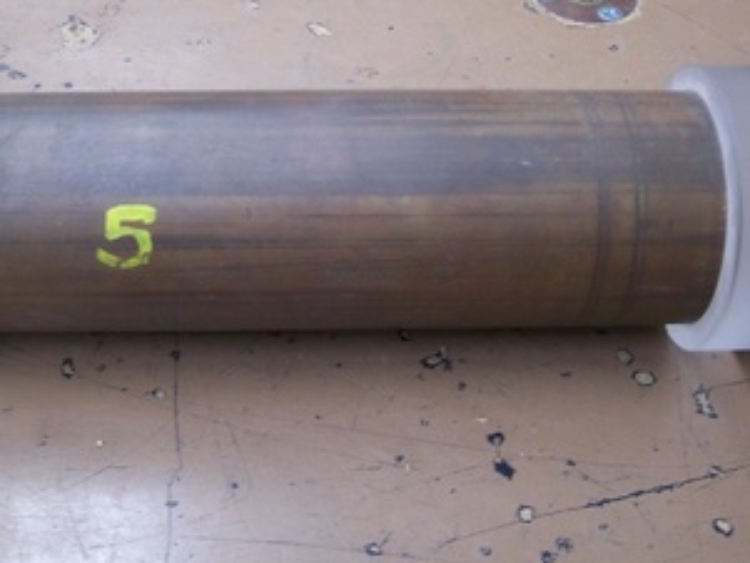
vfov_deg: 24.8
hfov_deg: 32.5
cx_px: 279
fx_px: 1279
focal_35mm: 59
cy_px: 232
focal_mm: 7.8
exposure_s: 1/25
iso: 200
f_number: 2.8
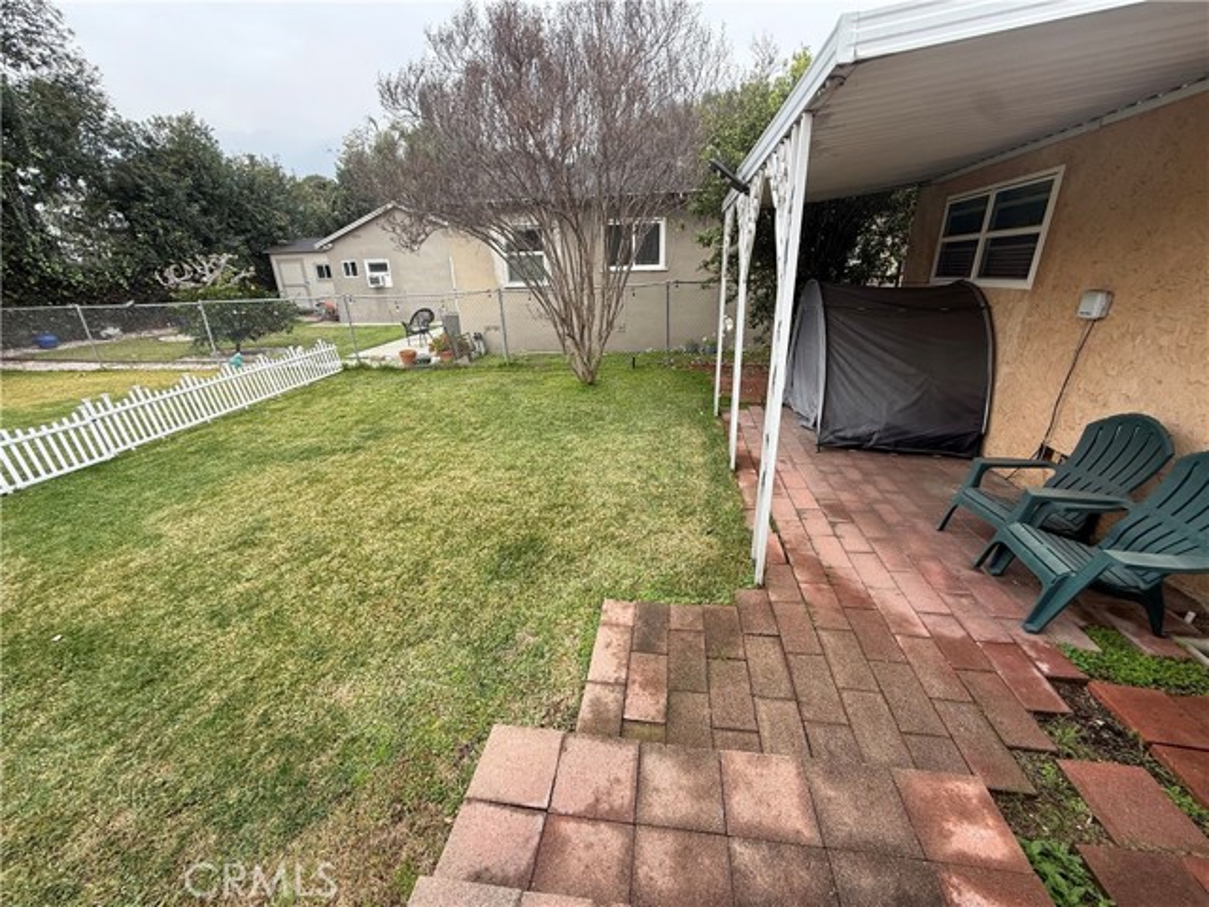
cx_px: 604
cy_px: 454
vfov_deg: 85.7
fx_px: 489
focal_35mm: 14
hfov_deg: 102.1
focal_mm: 2.22
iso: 40
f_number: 2.2
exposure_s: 1/103
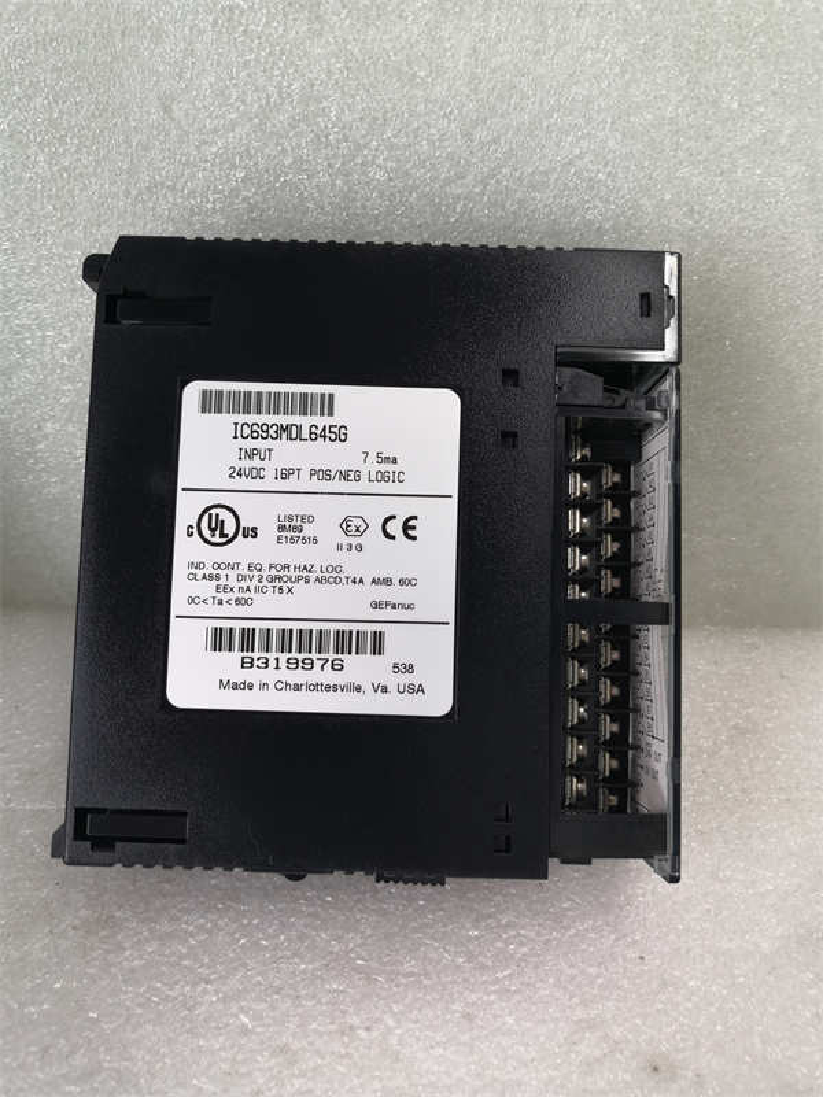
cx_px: 412
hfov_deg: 51.4
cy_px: 548
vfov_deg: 65.3
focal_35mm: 27
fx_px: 856
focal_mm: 3.95
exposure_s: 1/50
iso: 80
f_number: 1.8
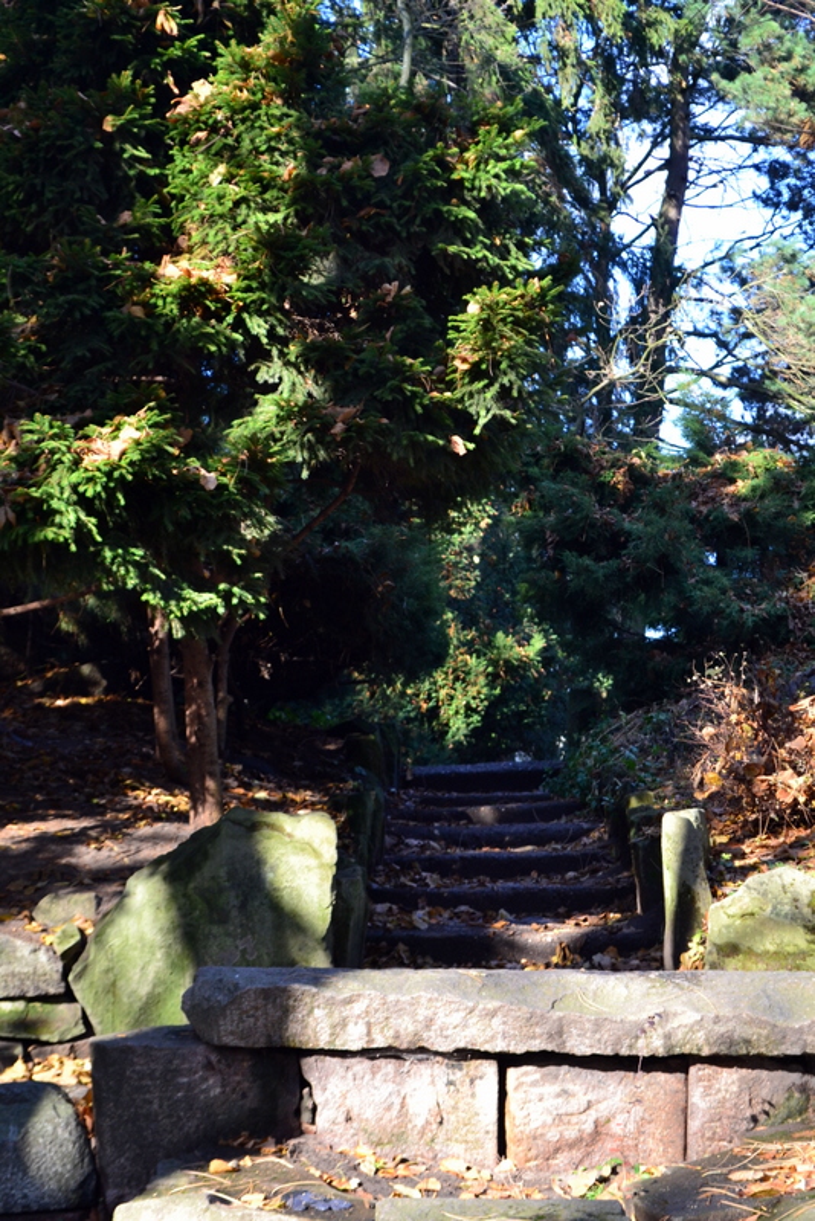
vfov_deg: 26.0
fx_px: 2646
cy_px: 610
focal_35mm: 78
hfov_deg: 17.5
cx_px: 408
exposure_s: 1/60
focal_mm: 52
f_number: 8
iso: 500
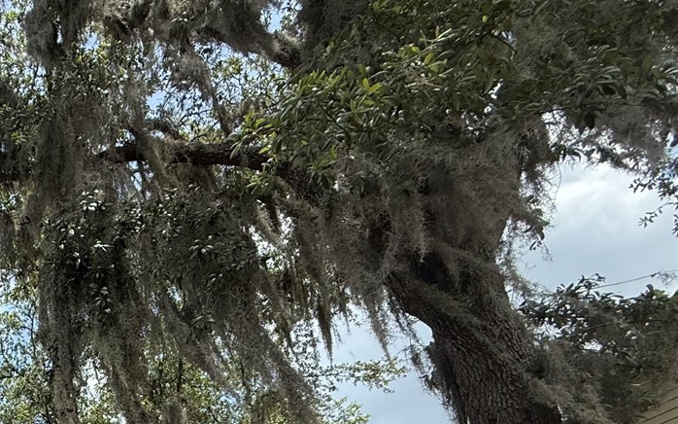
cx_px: -36
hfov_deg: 45.4
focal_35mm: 34
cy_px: 556
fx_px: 628
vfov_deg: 29.6
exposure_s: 1/1211
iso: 50
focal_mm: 2.22
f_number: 2.2
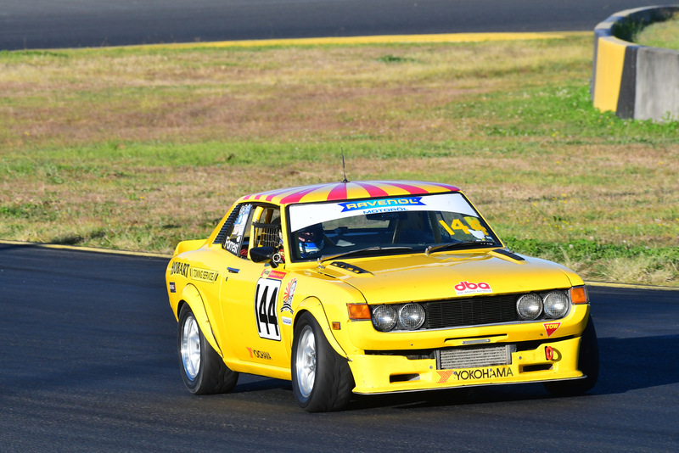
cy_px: 226
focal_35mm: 525
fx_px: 9905
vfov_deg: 2.6
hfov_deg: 3.9
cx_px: 340
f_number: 11
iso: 800
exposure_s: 1/640
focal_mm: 350
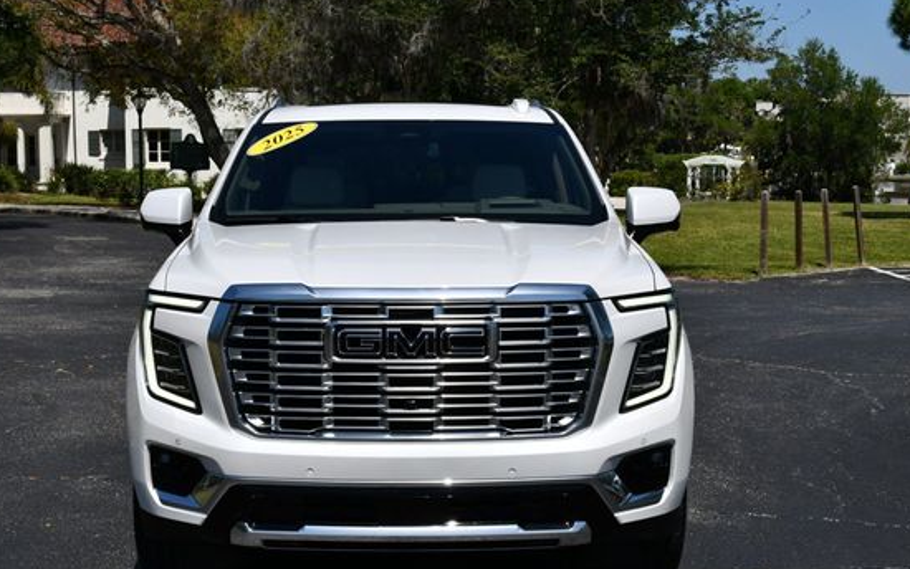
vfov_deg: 22.7
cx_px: 400
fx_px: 1414
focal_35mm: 57
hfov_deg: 35.6
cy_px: 331
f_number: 9
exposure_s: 1/320
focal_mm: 24
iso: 100
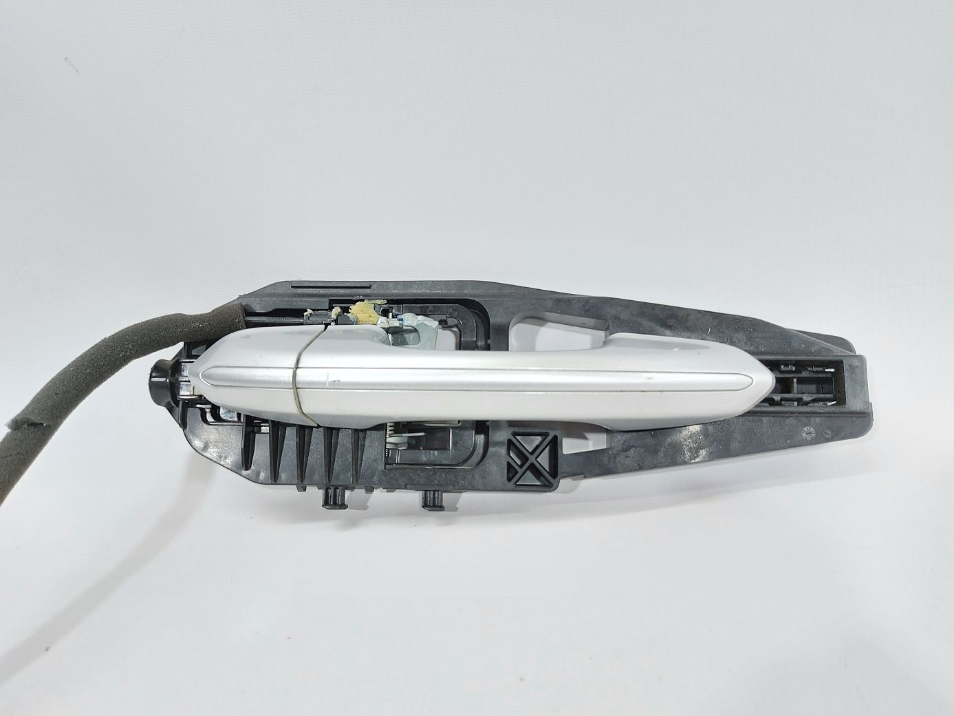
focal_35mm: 24
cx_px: 477
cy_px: 358
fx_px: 661
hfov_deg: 71.6
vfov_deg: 56.8
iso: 160
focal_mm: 5.23
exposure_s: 1/50
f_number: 1.8
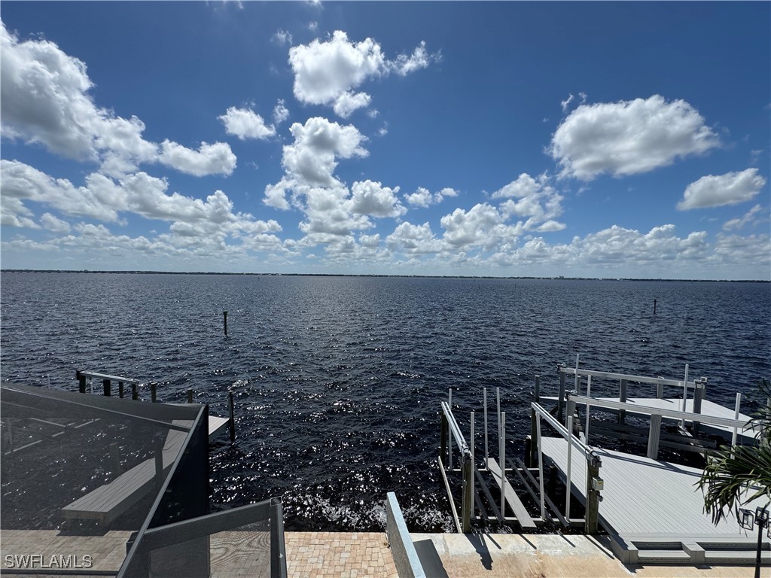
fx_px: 312
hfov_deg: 102.1
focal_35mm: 14
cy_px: 289
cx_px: 386
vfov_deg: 85.7
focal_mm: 2.22
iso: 40
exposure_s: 1/3906
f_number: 2.2
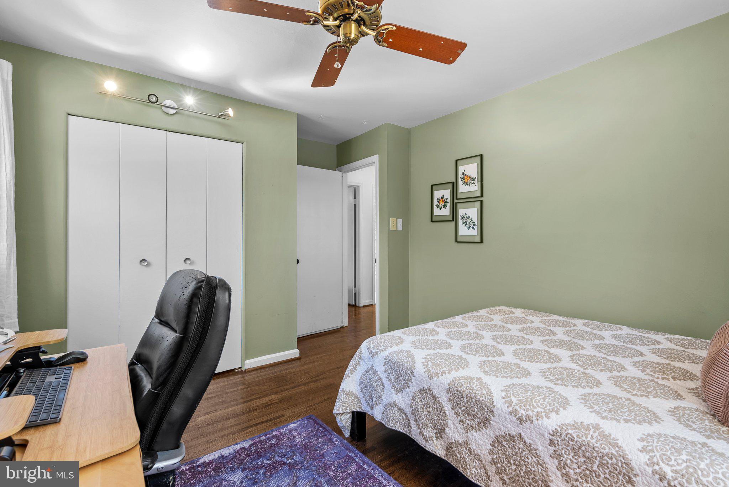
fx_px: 324
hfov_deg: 96.7
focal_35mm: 16
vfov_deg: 73.8
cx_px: 364
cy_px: 244
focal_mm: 16
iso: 125
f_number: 8
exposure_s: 1
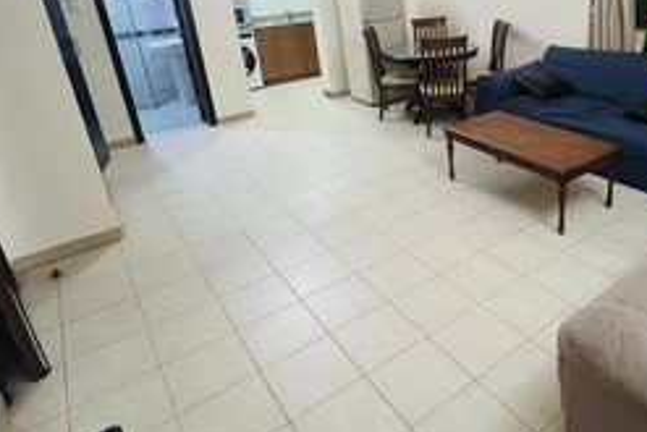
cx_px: 447
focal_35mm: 25
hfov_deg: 68.8
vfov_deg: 50.3
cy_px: 140
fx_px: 450
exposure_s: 1/50
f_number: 1.8
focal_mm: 1.57
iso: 640
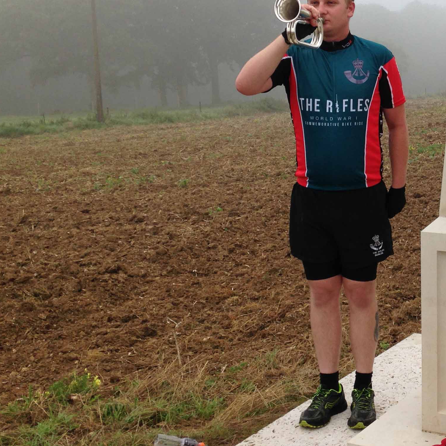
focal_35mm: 63
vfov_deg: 27.3
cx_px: 436
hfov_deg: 26.0
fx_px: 918
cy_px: 187
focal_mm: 4.12
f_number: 2.4
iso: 50
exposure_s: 1/323
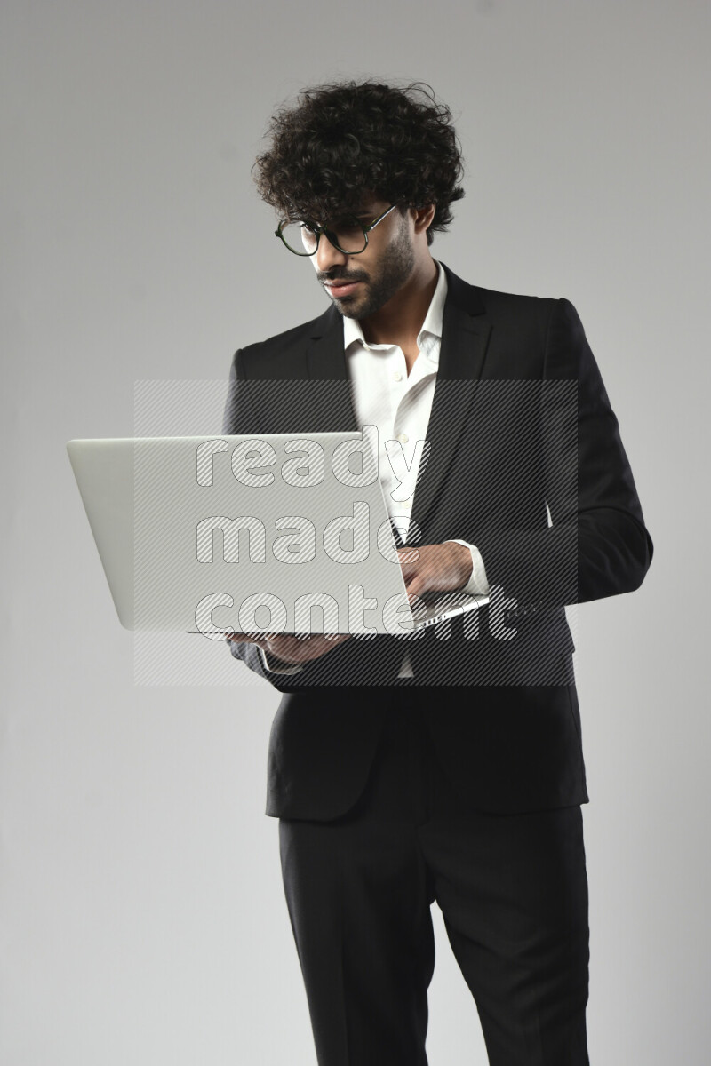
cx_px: 356
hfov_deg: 22.6
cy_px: 533
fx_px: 1777
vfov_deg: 33.4
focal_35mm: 60
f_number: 5.6
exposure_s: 1/125
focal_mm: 60
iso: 400
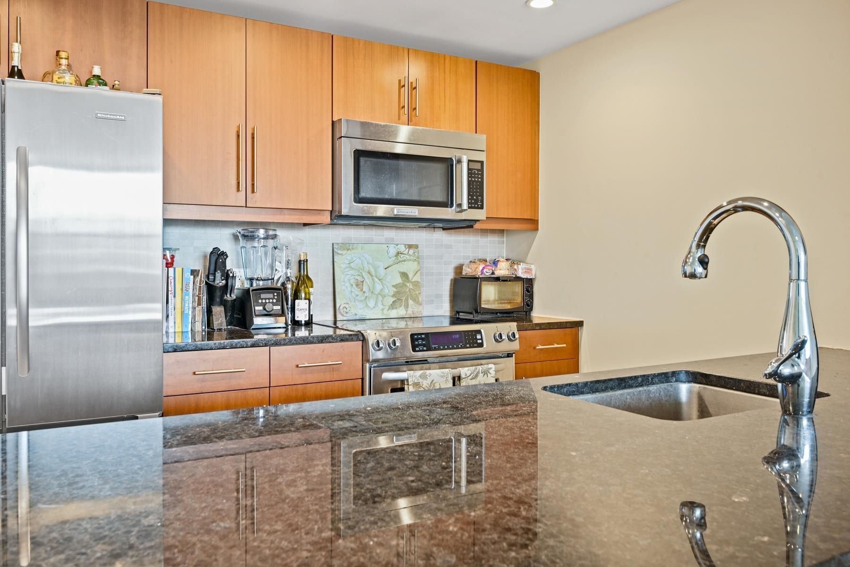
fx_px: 661
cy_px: 284
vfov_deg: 46.4
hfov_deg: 65.5
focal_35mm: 28
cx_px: 425
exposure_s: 1/1.67
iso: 400
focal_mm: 28
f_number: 8
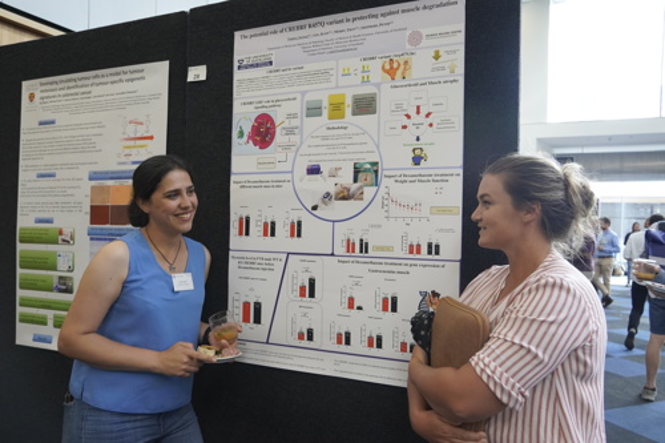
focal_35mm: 28
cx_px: 332
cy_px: 222
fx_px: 526
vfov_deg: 45.6
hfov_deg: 64.6
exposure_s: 1/160
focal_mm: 19
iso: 1250
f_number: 4
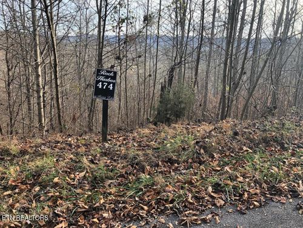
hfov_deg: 63.4
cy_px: 114
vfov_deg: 49.7
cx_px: 152
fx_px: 245
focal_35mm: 28
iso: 20
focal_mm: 4
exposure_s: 1/188
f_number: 1.8
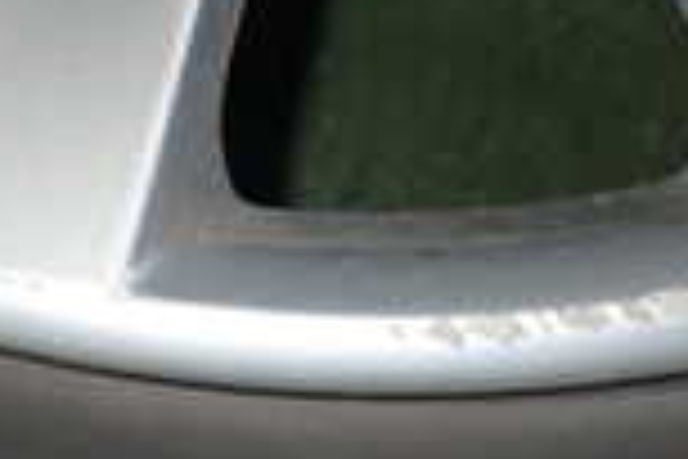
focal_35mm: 122
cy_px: -310
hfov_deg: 16.6
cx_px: 72
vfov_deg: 10.7
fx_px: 2331
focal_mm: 5.4
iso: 125
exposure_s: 1/30
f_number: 6.3
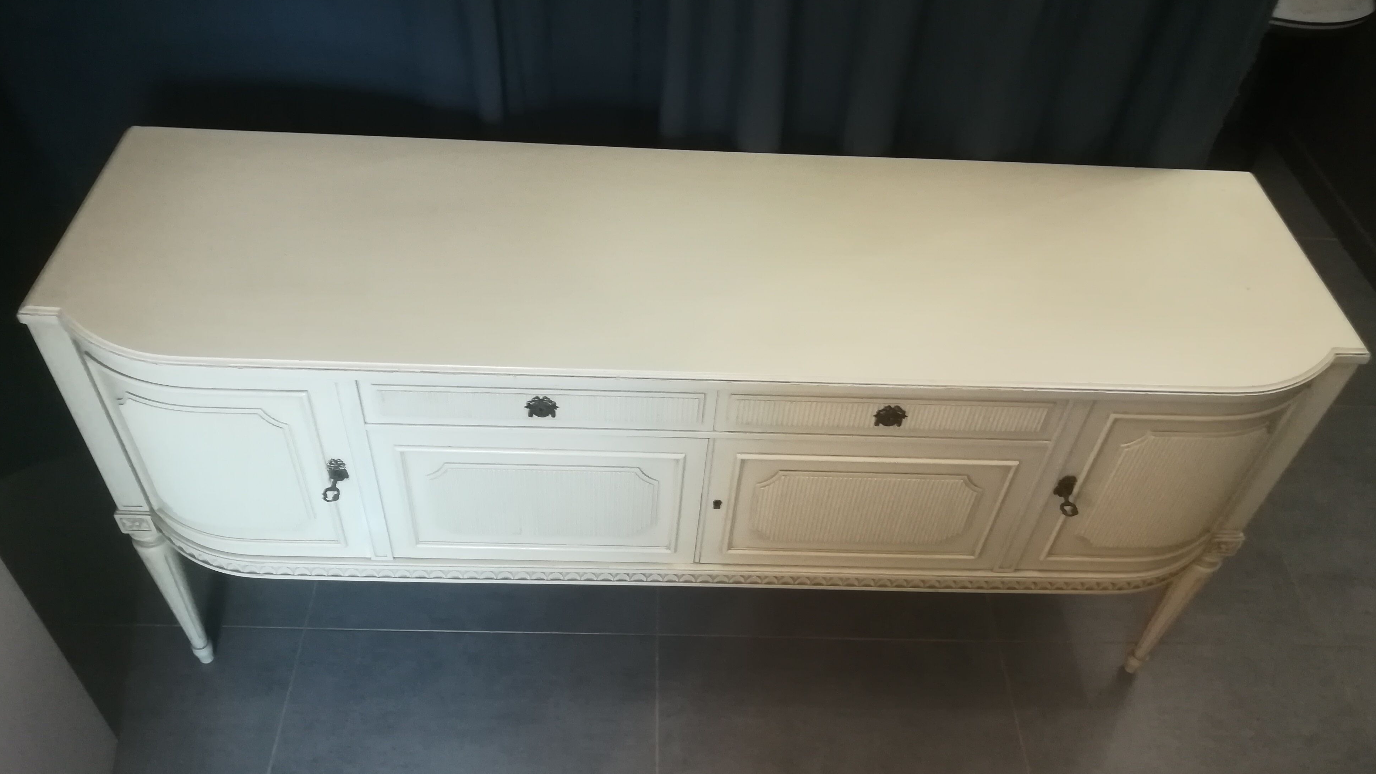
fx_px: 1058
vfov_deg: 40.2
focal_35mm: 29
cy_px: 381
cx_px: 684
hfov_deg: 66.1
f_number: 2.2
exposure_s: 1/20
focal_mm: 3.83
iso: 500
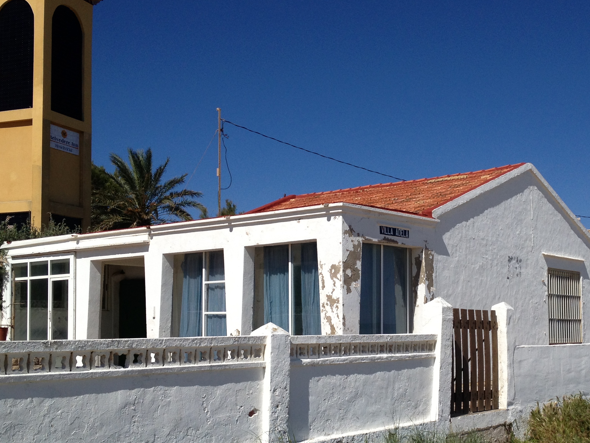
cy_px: 285
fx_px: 920
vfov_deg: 26.9
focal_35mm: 54
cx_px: 373
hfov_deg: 35.3
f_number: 2.4
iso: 50
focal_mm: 4.28
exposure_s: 1/3067
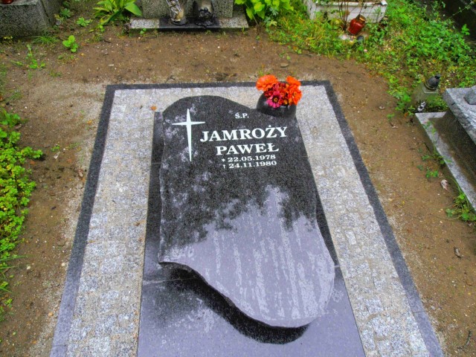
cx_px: 238
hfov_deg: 71.6
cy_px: 178
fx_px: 330
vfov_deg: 56.8
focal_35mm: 24
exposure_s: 1/100
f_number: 3
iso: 80
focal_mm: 4.2
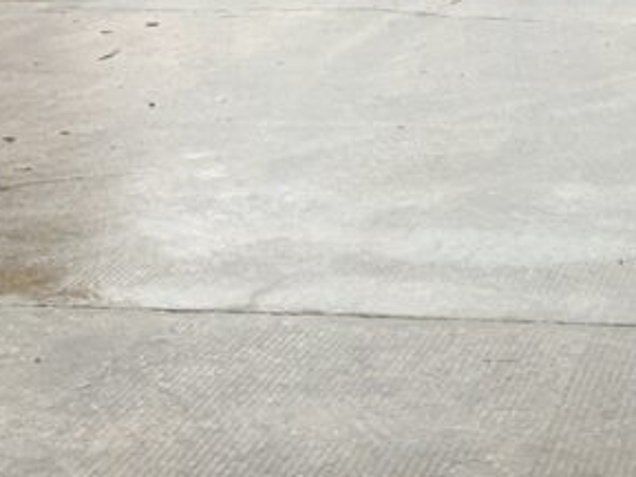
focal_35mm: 103
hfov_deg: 17.4
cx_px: 921
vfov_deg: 13.7
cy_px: 654
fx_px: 1892
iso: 64
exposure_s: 1/122
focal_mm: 3
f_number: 1.8
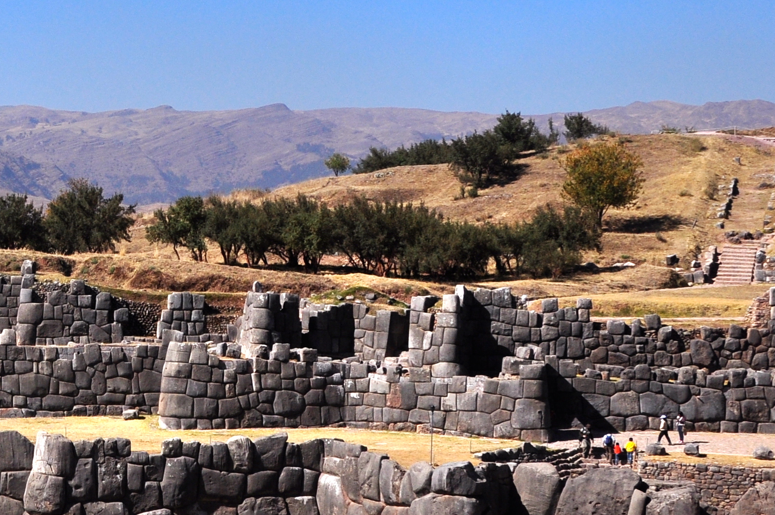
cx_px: -182
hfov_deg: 17.2
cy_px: 272
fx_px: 2430
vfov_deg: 12.1
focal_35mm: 113
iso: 200
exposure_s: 1/500
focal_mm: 28
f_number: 11
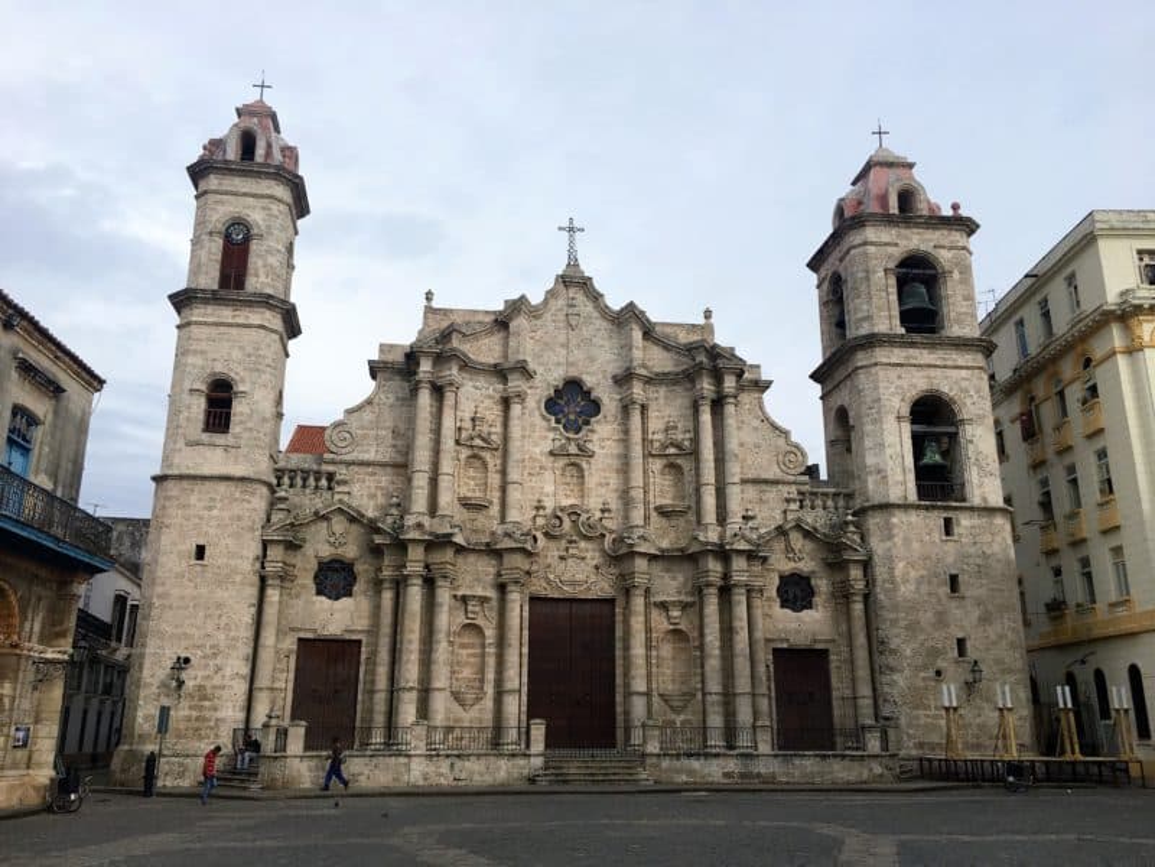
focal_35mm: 29
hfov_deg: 61.7
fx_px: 968
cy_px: 434
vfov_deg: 48.2
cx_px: 578
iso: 25
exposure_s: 1/974
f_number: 2.2
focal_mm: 4.15
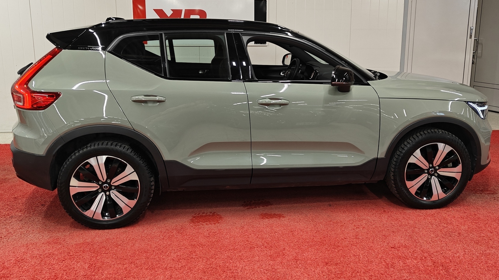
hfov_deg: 59.5
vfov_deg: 35.5
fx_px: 437
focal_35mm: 33
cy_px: 112
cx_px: 251
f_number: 1.8
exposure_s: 1/90
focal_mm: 5.59
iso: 125
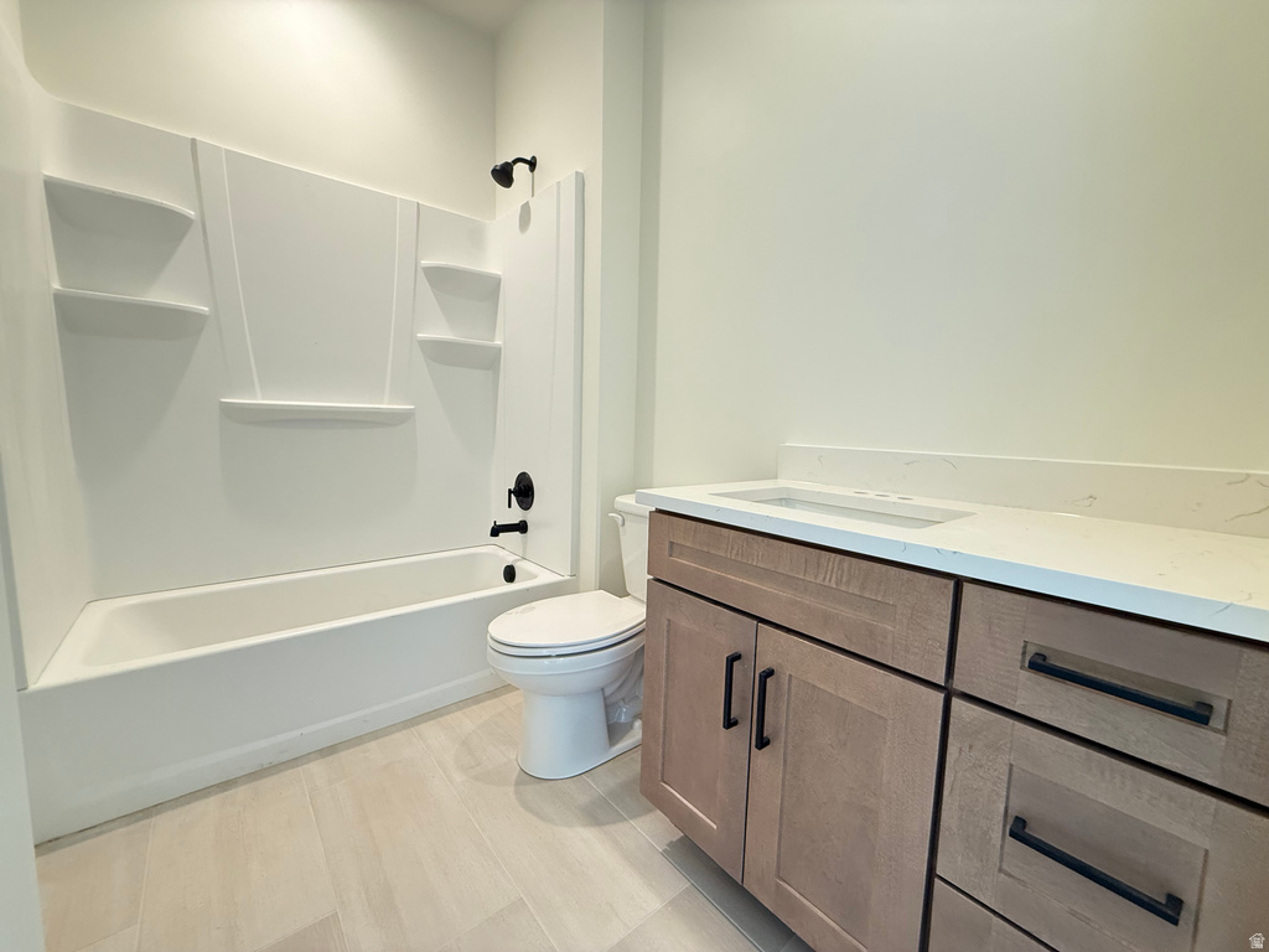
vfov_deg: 85.7
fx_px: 513
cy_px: 476
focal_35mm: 14
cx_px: 634
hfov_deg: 102.1
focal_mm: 2.22
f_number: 2.2
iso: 250
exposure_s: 1/60
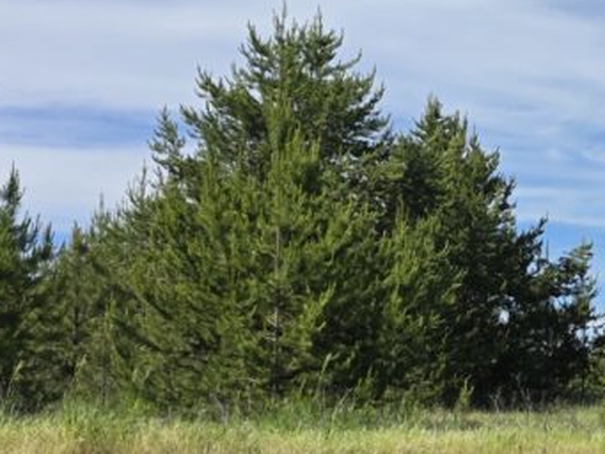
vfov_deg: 21.3
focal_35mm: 69
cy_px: 286
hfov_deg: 25.1
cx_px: 745
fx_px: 1206
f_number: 1.7
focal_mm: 6.3
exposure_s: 1/994
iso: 12
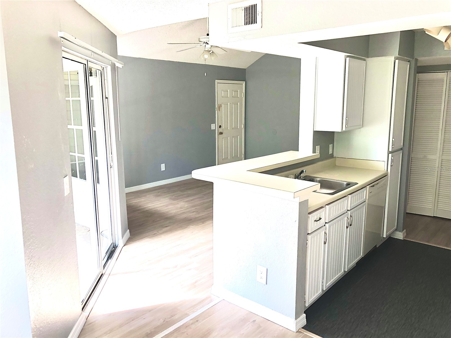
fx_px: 365
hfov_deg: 63.4
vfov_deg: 49.7
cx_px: 226
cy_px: 169
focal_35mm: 28
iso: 40
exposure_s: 1/120
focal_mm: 4
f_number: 1.8
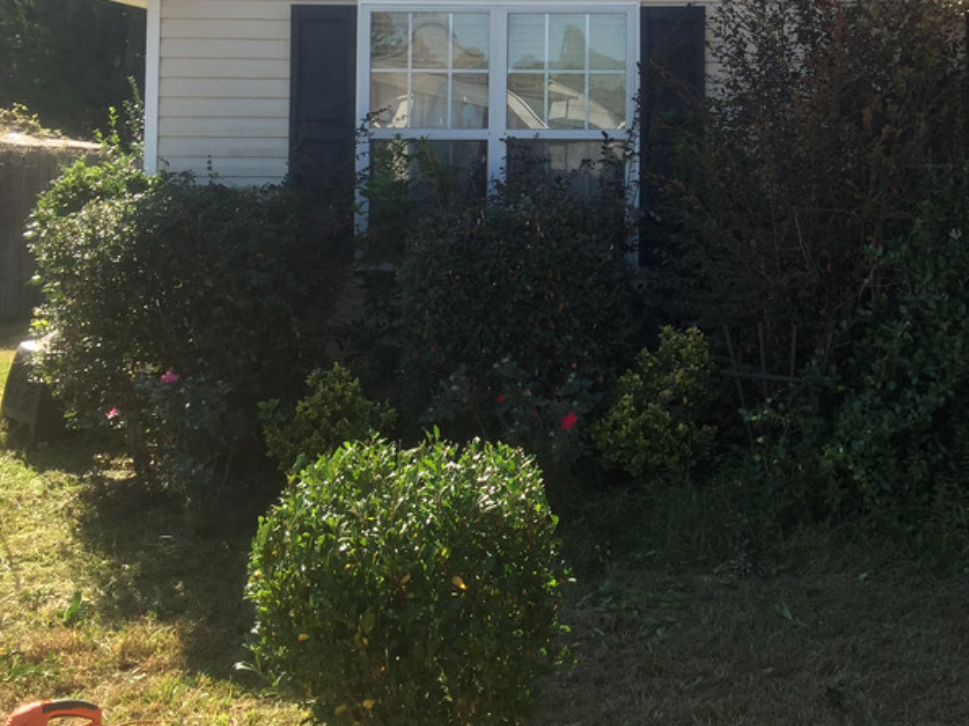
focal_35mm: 52
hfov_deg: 35.5
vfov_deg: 27.5
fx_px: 1455
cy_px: 148
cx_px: 791
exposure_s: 1/618
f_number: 2.2
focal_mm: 4.15
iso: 32
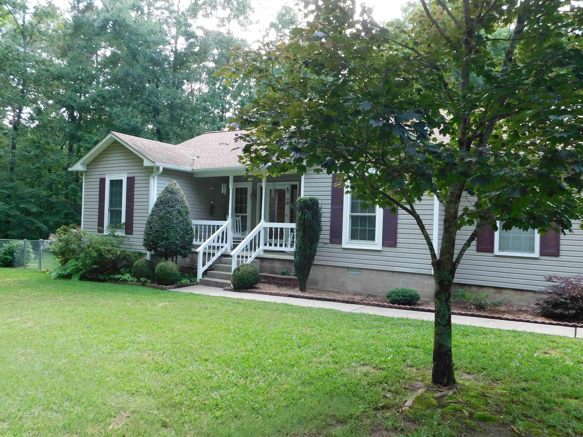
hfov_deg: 67.3
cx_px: 301
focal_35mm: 26
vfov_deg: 53.0
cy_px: 226
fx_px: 438
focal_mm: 4.5
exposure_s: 1/80
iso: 125
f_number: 3.1
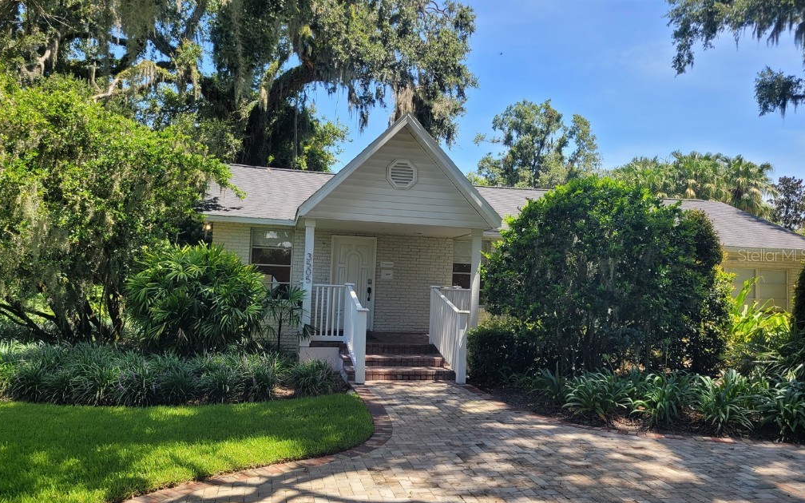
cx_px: 404
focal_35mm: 28
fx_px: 614
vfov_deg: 44.5
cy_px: 255
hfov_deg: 66.5
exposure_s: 1/922
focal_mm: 5.4
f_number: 1.8
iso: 40
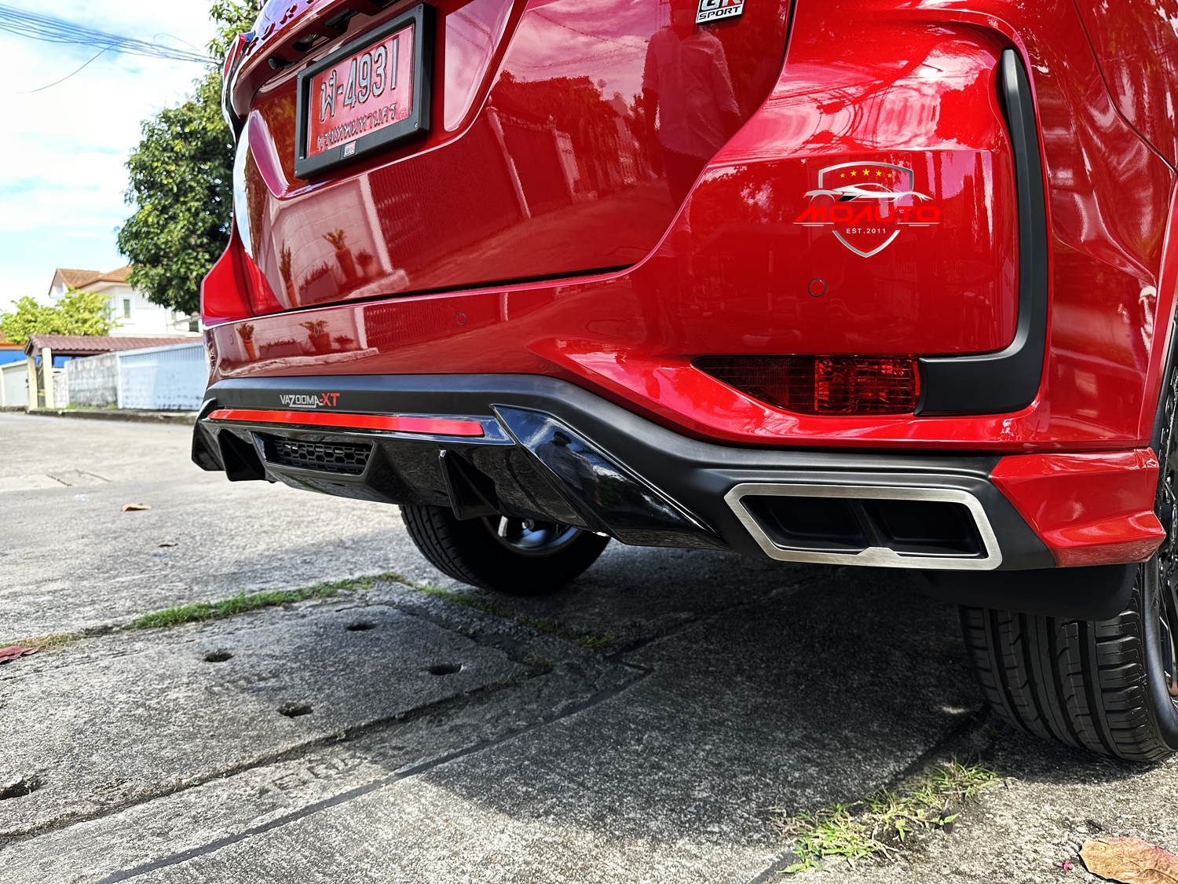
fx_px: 817
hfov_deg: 71.6
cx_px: 589
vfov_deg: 56.8
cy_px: 442
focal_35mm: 24
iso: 80
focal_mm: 6.86
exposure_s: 1/409
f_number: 1.78
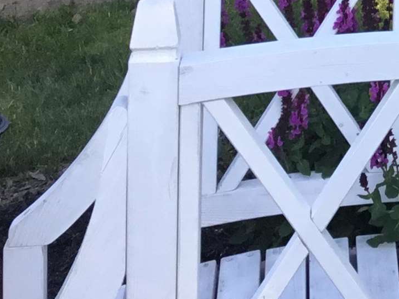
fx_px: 1522
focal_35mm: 132
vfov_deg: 10.4
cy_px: -286
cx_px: 706
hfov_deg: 13.5
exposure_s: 1/120
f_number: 2.4
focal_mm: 3.3
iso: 32
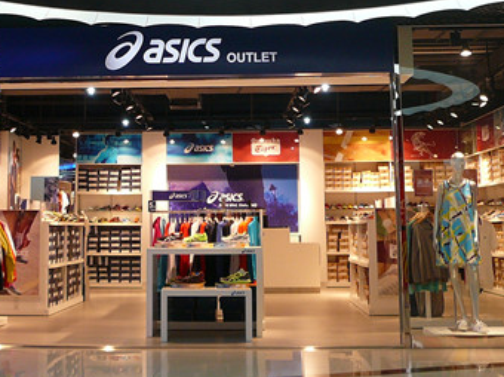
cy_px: 45
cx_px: 163
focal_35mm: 67
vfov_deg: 21.4
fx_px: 974
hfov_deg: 28.8
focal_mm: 5.2
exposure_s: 1/50
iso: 100
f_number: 2.8
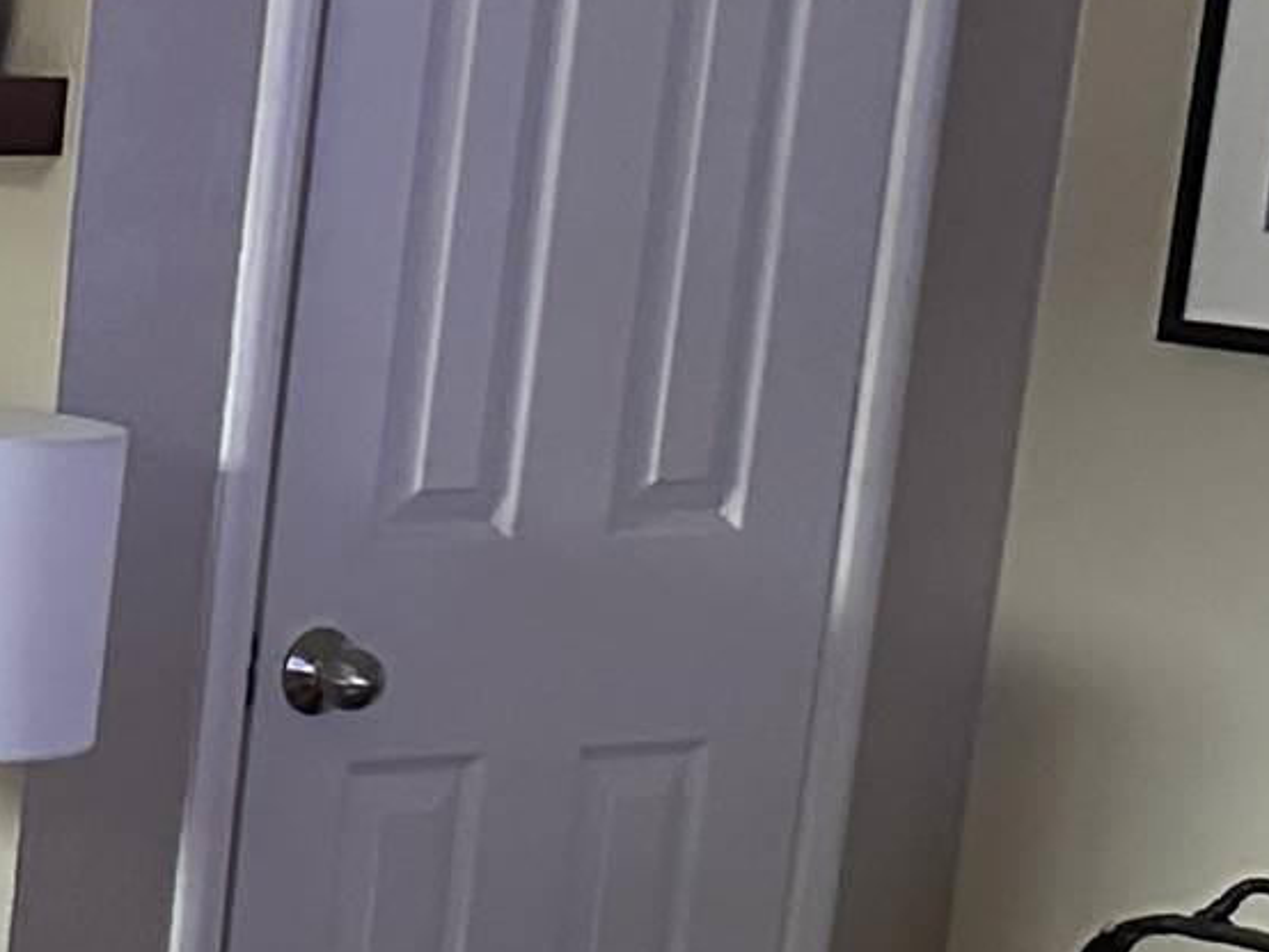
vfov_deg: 11.0
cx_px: -978
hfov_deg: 13.4
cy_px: 1071
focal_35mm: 133
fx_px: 4878
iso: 800
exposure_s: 1/60
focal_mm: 6.86
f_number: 1.78
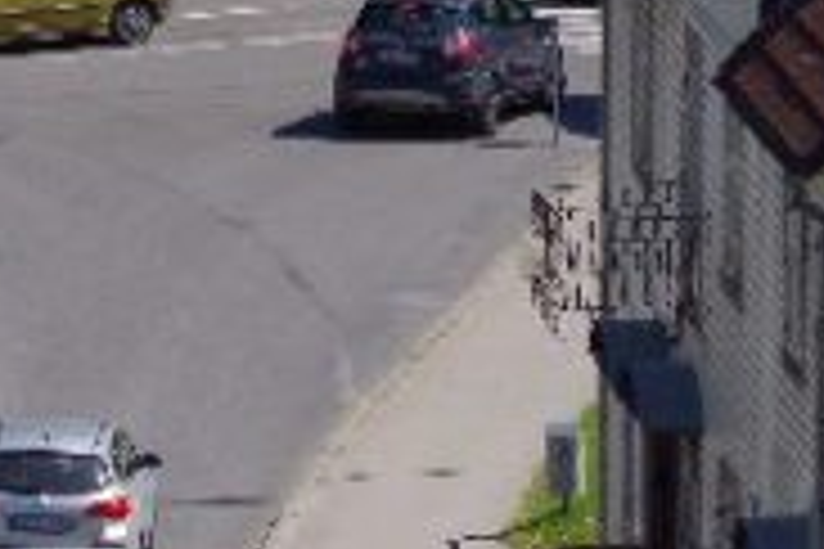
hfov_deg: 3.1
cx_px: 27
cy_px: 266
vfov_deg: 2.1
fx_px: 15105
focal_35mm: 660
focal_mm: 105
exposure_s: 1/250
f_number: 11
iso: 200
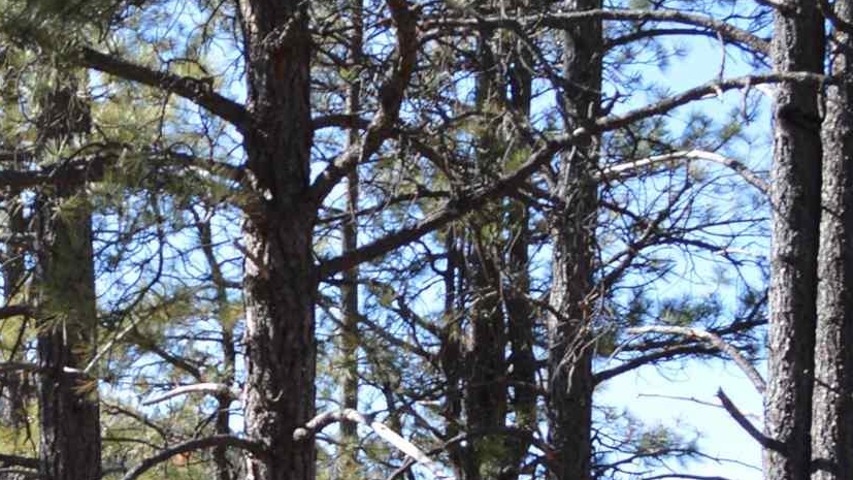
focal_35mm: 105
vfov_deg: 10.9
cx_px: -195
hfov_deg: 19.1
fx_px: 2375
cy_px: 803
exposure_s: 1/125
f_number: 5.6
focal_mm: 18
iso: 100
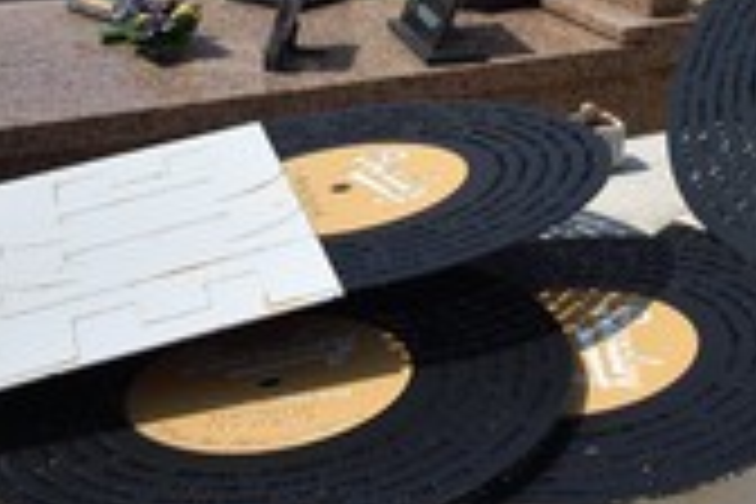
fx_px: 1995
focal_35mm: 95
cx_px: 504
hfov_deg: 21.4
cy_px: 68
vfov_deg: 14.3
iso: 200
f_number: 9
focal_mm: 38
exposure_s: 1/1000
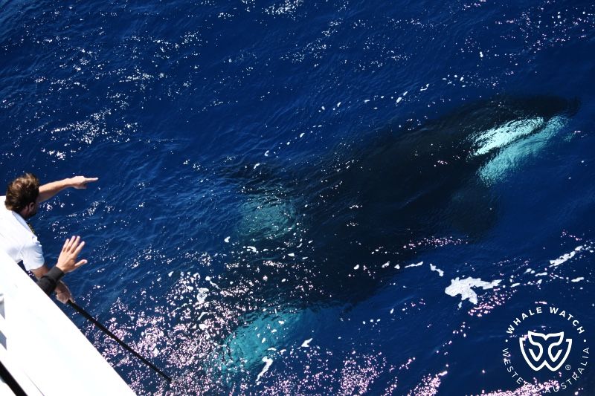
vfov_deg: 22.6
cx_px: 298
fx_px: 991
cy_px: 198
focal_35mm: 60
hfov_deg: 33.4
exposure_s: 1/8000
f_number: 4.5
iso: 640
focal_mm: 60
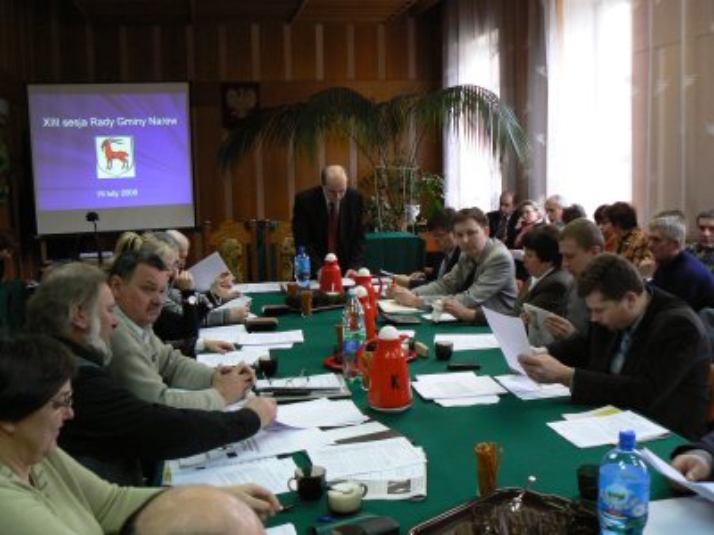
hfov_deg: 51.4
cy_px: 268
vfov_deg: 39.7
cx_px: 357
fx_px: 743
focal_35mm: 36
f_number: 2.8
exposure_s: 1/25
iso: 200
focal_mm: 6
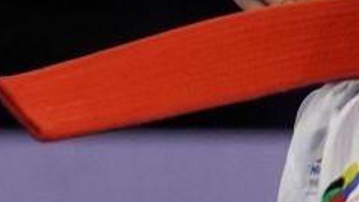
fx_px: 22681
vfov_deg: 0.5
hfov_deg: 0.9
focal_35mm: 2384
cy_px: -317
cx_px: 653
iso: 2000
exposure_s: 1/500
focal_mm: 200
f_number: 2.8
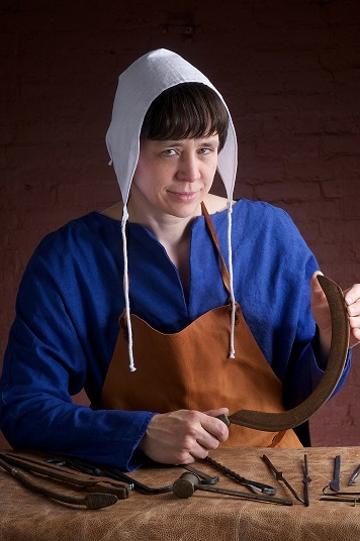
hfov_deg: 10.7
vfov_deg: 16.1
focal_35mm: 128
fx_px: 1917
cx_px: 180
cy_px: 270
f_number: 13
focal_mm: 85
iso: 200
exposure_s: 1/160
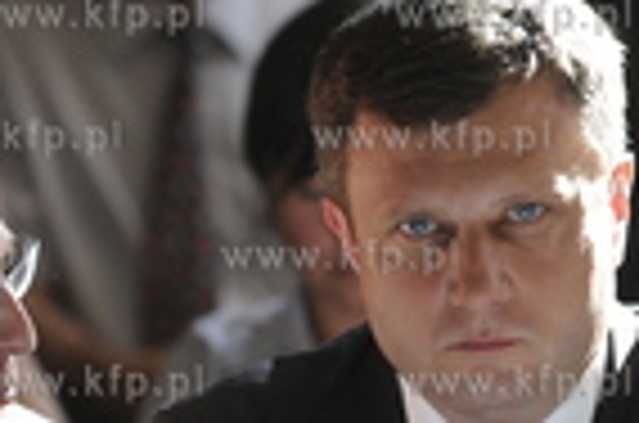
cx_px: 243
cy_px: 441
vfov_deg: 2.4
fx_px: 10006
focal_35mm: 565
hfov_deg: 3.7
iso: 800
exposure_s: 1/250
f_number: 5
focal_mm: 200
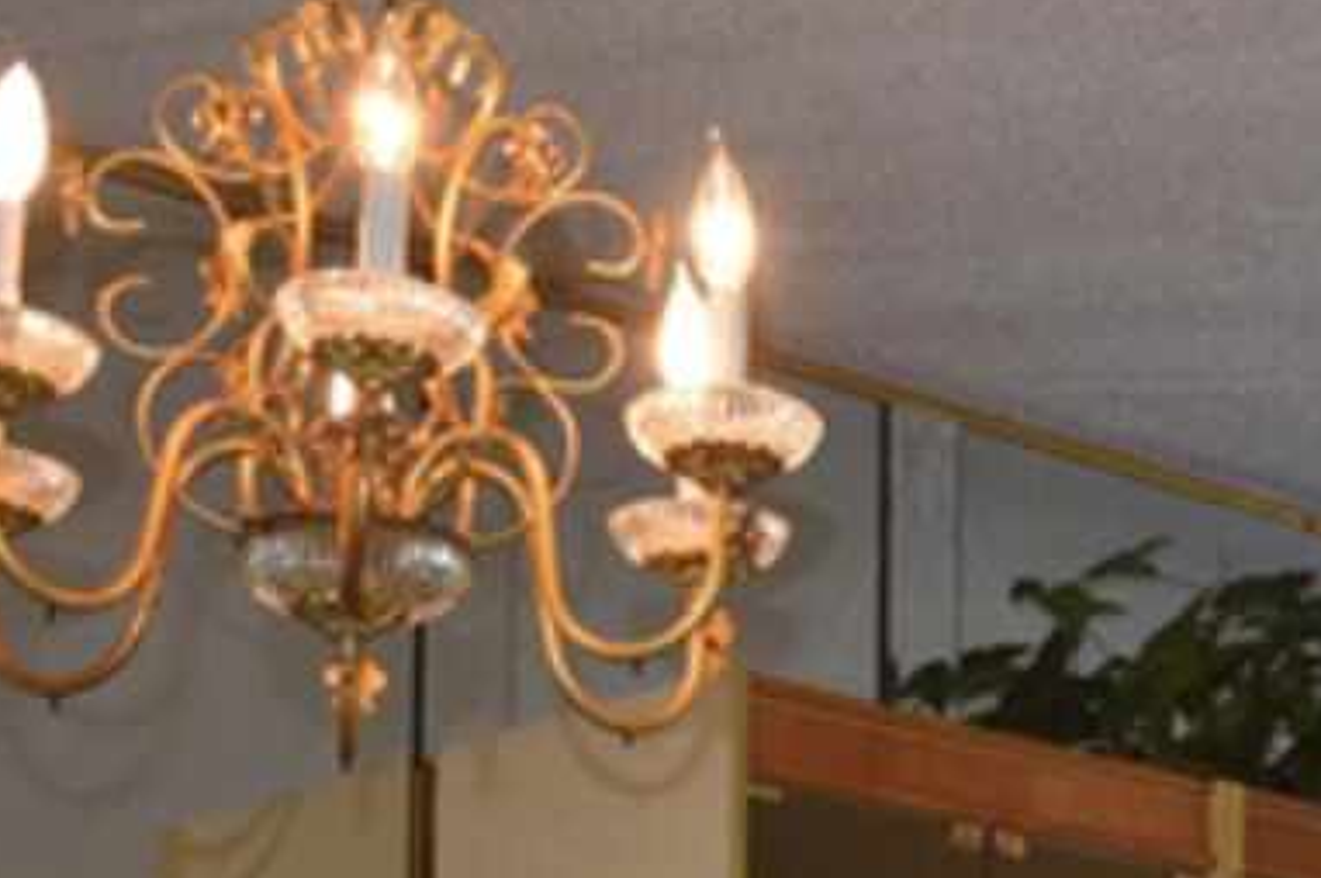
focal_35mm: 116
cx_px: 1632
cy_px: 1341
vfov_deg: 11.3
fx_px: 4241
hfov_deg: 16.9
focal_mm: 23
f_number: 3.8
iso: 800
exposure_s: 1/200
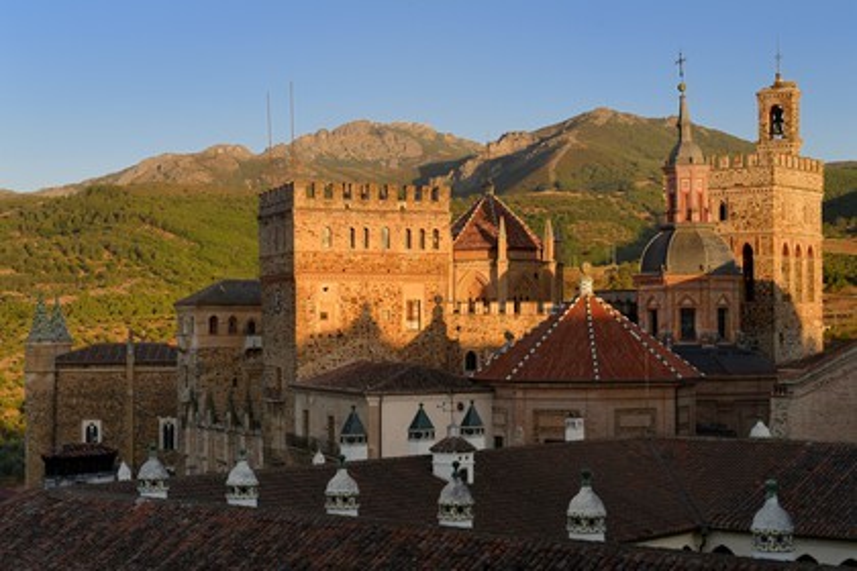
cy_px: 286
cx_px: 428
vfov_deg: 20.6
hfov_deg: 30.5
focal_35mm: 66
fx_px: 1571
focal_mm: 66
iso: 200
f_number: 11
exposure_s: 1/200
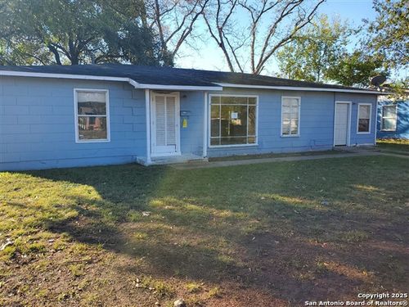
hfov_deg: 67.3
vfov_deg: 53.1
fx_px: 307
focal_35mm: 26
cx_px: 204
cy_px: 154
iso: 50
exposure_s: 1/521
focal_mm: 4.3
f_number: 2.4
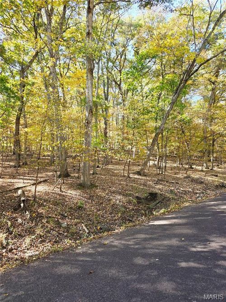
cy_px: 151
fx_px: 200
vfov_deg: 73.9
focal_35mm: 23
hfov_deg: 58.9
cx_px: 113
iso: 50
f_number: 1.7
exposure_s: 1/182
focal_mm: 6.3
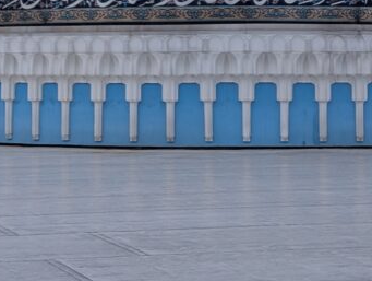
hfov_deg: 13.4
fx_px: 1583
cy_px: -50
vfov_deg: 10.0
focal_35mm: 147
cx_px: 197
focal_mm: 6.9
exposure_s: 1/170
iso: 22
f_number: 1.68
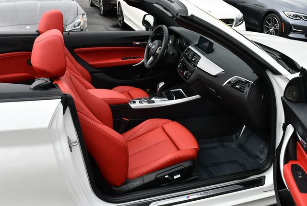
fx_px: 307
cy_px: 103
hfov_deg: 53.1
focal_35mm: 36
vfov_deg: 36.9
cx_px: 154
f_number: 8
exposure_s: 1/250
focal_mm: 18
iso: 180
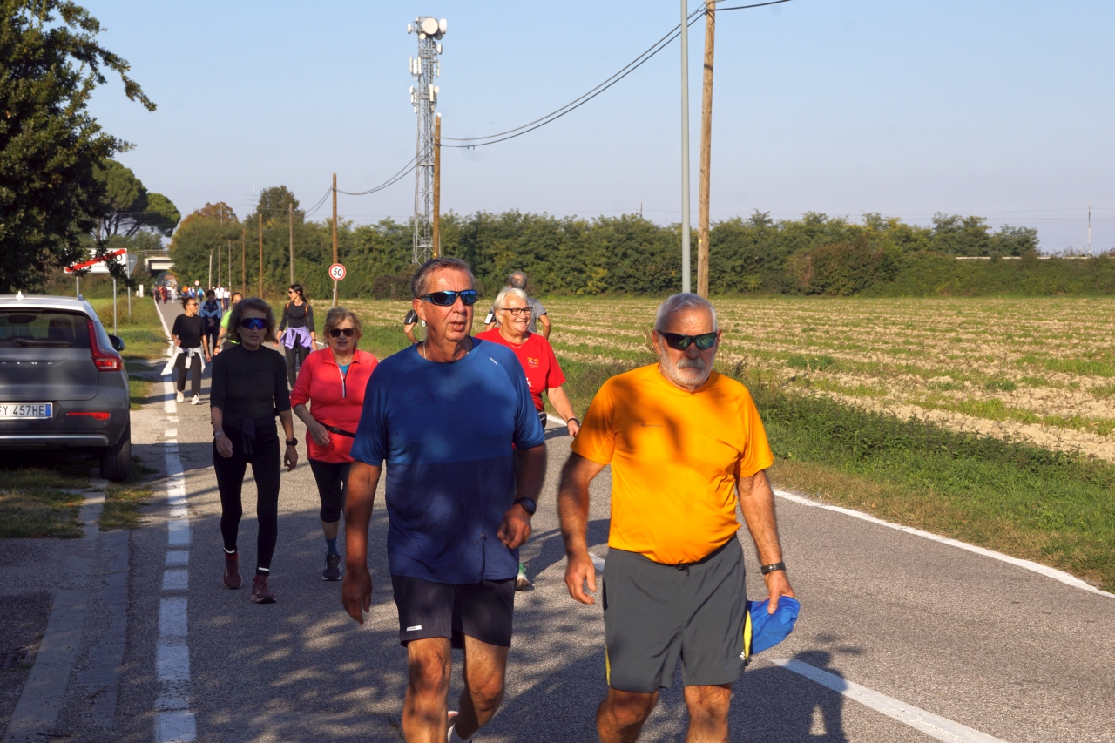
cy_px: 372
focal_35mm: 82
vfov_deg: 16.5
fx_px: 2555
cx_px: 558
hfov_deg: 24.6
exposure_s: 1/125
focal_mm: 55
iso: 100
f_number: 14
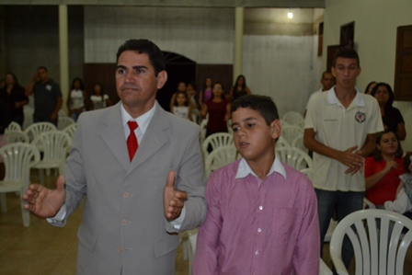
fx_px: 412
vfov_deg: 36.9
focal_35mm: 36
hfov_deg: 53.1
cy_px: 138
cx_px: 206
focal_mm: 24
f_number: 4
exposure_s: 1/60
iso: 1600
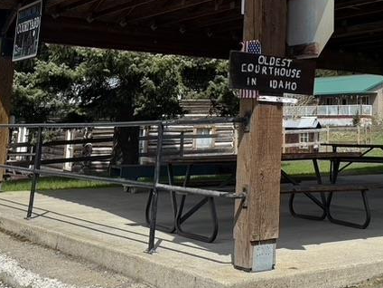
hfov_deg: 31.8
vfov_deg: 24.1
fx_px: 642
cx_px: 338
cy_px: 2
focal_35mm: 58
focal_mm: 6.76
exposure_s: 1/4310
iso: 80
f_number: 1.78
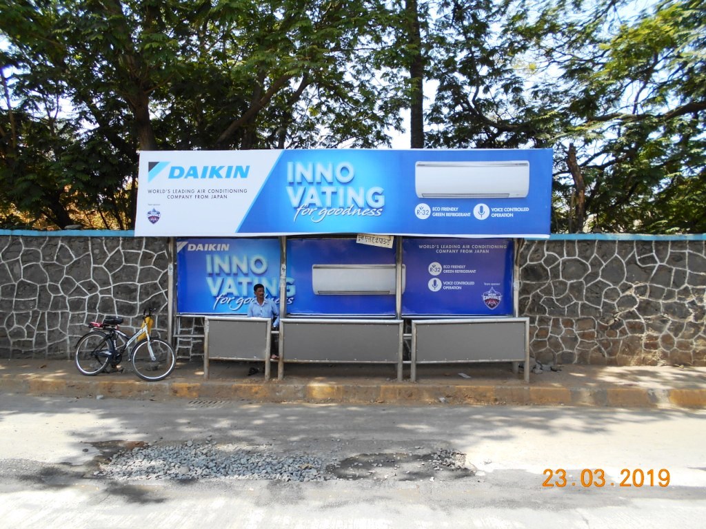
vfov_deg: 53.1
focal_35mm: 26
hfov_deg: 67.3
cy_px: 264
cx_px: 353
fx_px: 530
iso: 80
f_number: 3.2
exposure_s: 1/250
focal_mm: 4.6
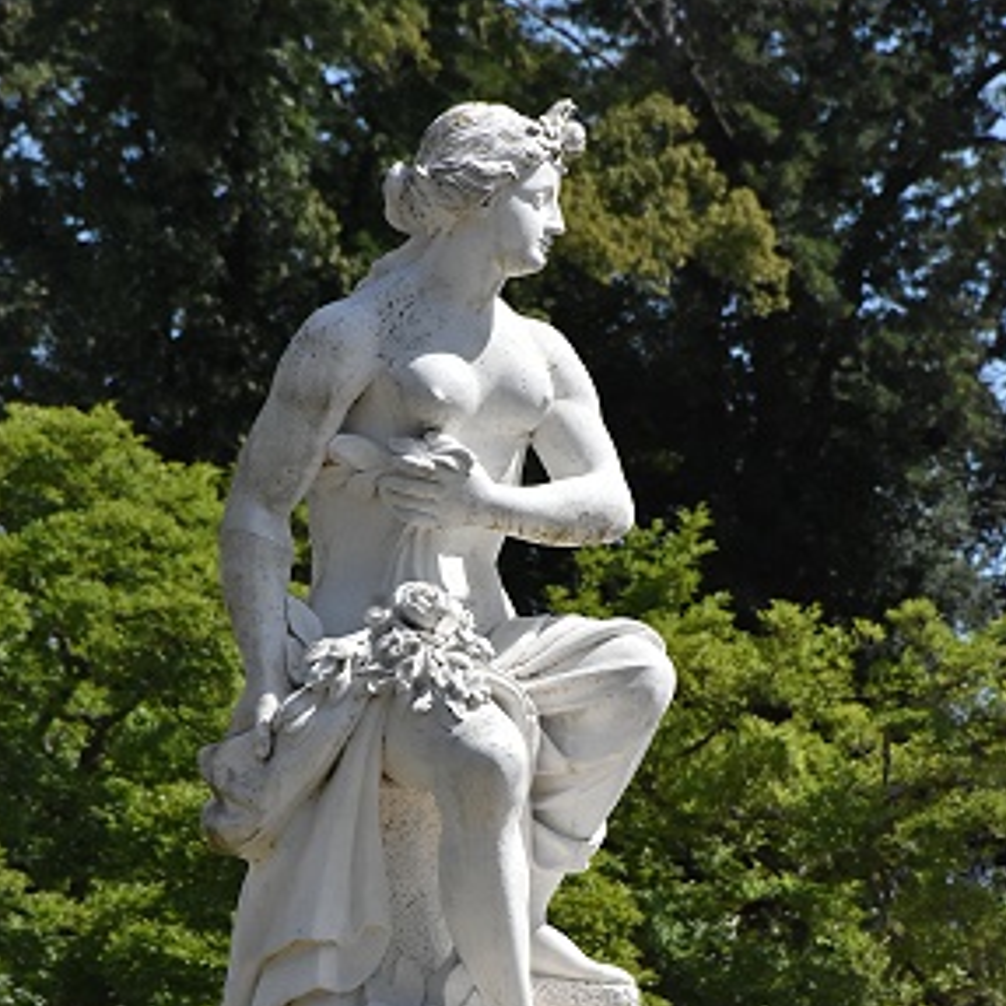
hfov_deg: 6.4
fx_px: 9042
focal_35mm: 275
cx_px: 503
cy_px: 629
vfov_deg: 6.4
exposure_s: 1/8000
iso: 2000
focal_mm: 140
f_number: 8
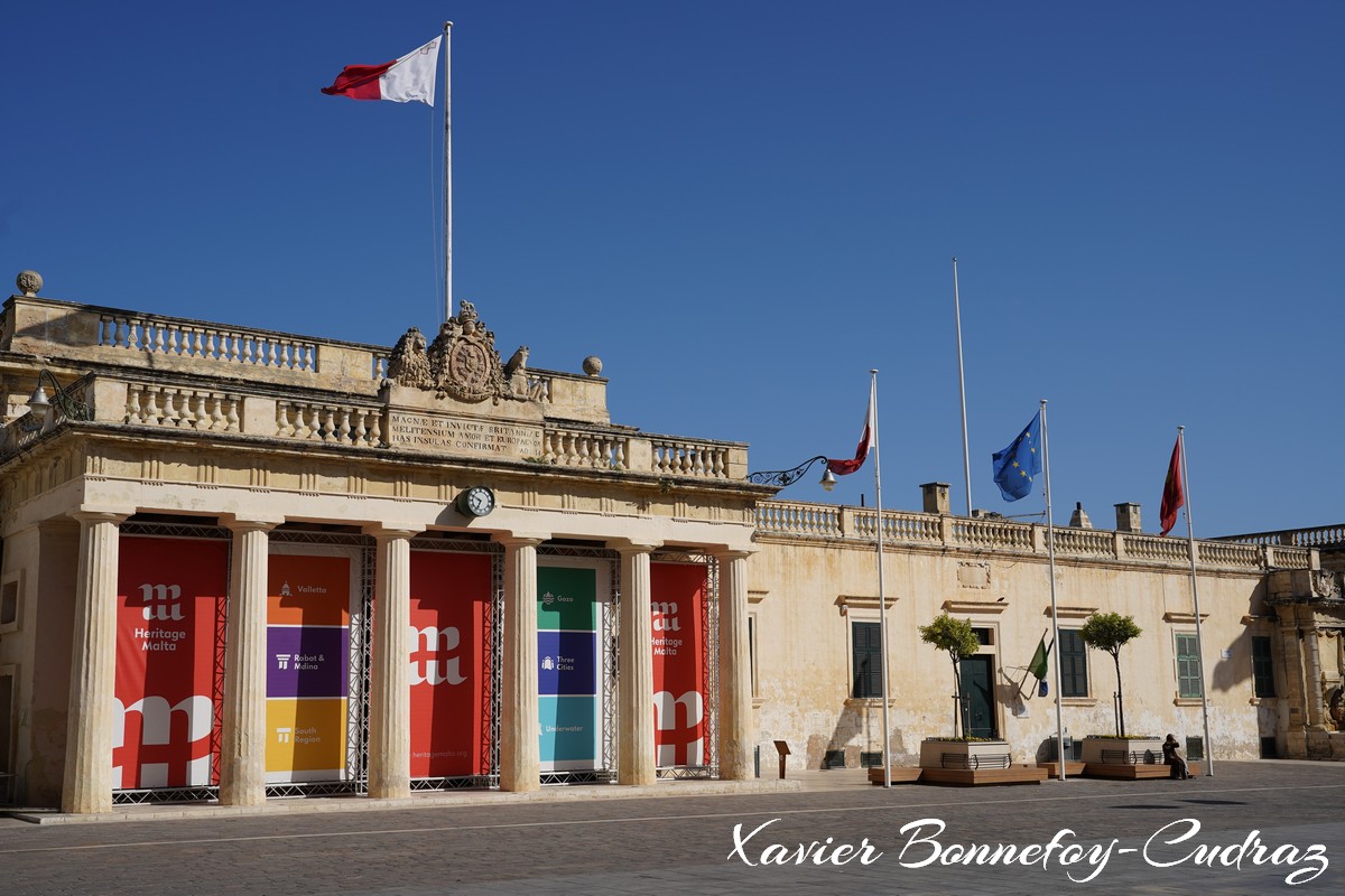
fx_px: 1494
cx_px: 672
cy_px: 448
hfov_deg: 48.5
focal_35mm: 40
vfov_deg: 33.4
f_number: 8
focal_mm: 40
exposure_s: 1/640
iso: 100
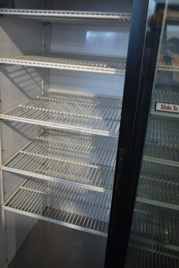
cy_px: 118
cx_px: 76
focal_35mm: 32
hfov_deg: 41.1
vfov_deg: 58.5
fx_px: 238
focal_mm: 18
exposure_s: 1/30
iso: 560
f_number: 3.5
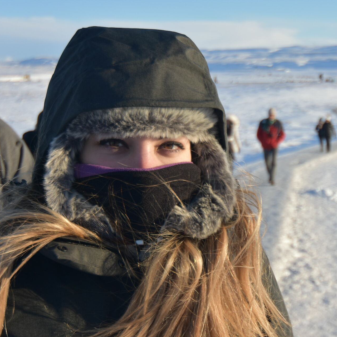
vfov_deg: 25.7
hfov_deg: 25.3
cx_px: 263
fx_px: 738
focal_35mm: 67
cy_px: 133
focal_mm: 28
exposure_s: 1/1250
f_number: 4
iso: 200
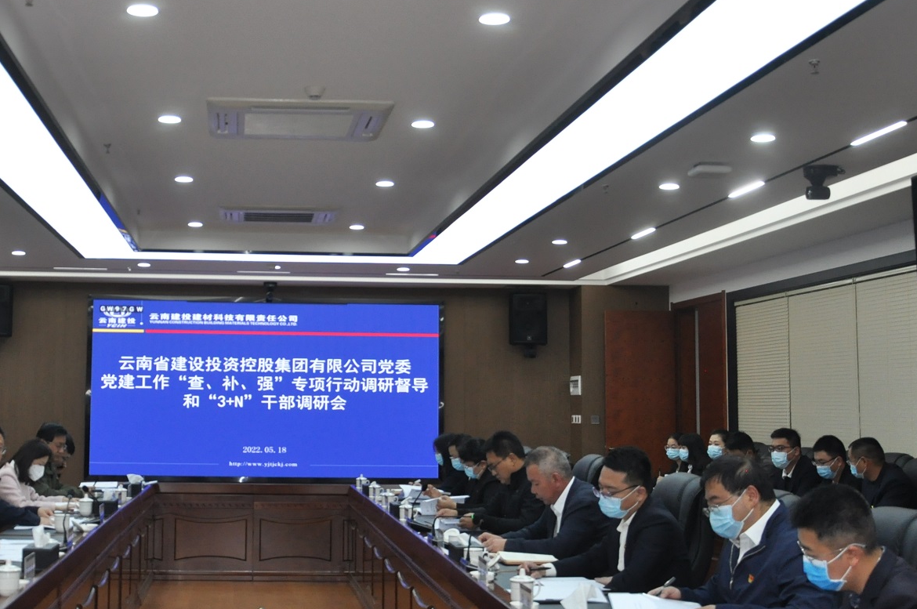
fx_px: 1370
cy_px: 245
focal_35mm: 54
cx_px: 319
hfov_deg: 36.7
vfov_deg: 25.0
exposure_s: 1/200
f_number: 4
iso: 800
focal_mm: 21
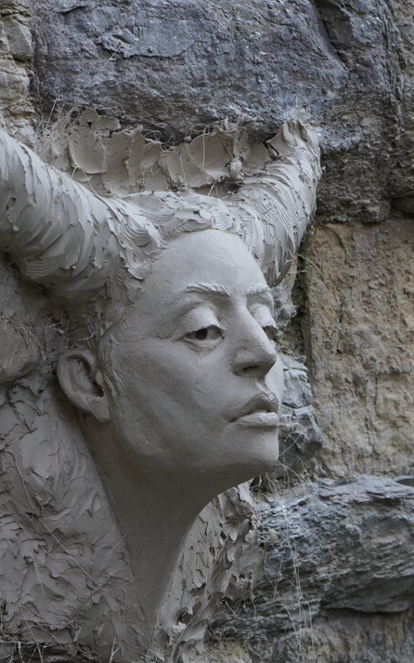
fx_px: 2165
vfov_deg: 17.4
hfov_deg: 10.9
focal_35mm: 120
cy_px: 356
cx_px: 175
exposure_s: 1/160
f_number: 5.6
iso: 1000
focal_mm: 70
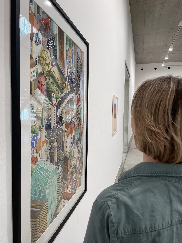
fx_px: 182
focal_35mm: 26
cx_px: 91
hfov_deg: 53.1
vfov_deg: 67.3
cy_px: 122
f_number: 1.6
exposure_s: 1/100
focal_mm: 4.2
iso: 50
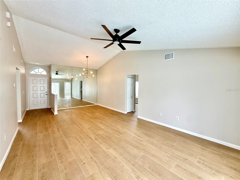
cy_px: 90
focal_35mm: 14
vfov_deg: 85.7
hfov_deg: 102.1
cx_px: 120
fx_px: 97
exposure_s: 1/99
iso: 80
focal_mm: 2.22
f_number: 2.2
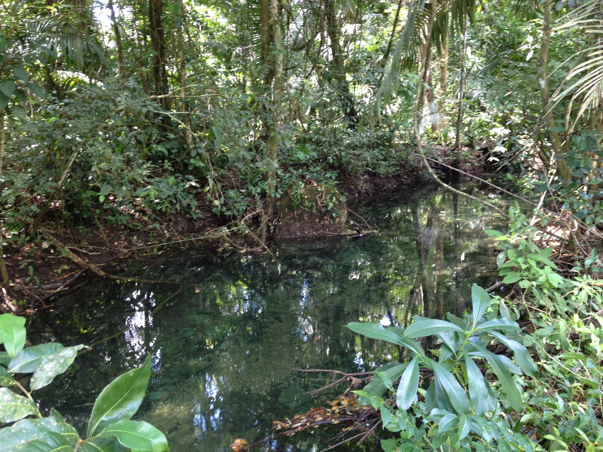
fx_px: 610
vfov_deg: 40.7
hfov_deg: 52.6
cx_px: 302
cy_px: 226
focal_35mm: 35
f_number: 2.4
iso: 64
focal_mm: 4.28
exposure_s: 1/20
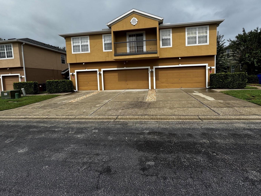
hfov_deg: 94.4
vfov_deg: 77.7
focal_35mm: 16
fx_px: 121
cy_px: 85
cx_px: 139
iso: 40
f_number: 2.2
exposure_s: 1/2985
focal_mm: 2.22
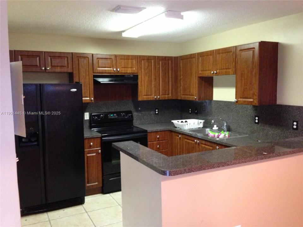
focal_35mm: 33
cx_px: 152
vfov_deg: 42.9
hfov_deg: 55.4
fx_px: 289
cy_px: 114
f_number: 2.4
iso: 500
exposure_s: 1/15
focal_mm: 4.13
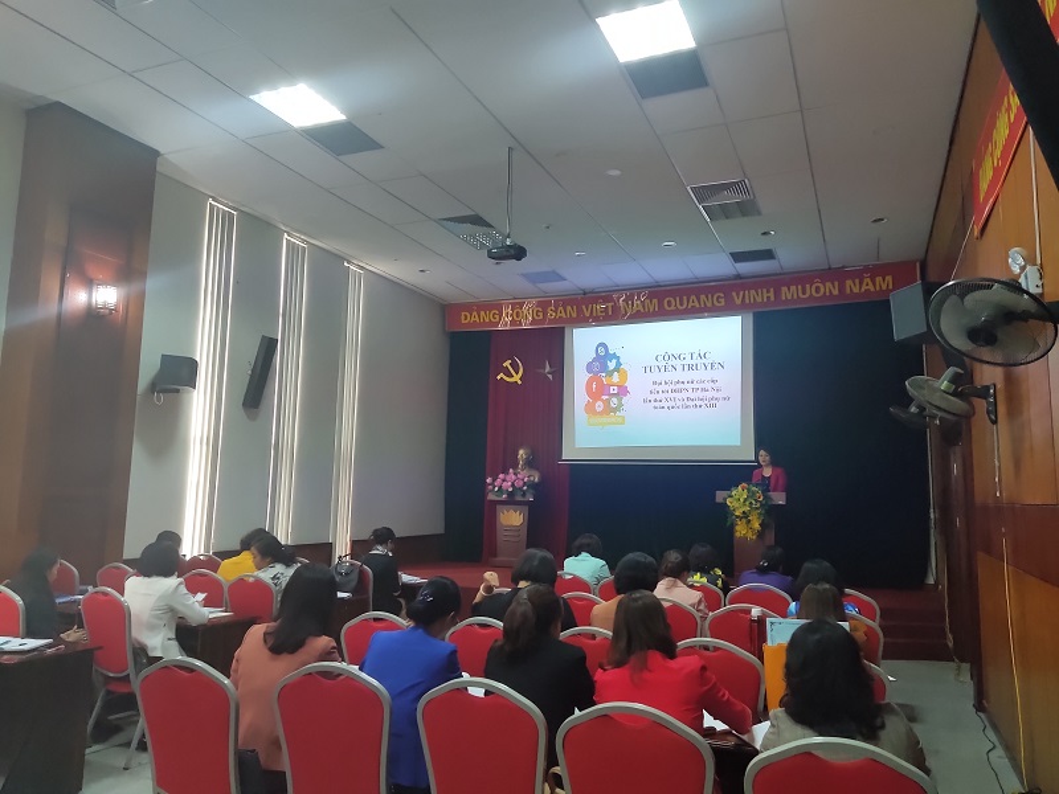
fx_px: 765
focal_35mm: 25
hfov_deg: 69.4
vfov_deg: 54.9
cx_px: 530
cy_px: 397
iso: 167
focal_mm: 4.71
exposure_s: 1/100
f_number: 1.7
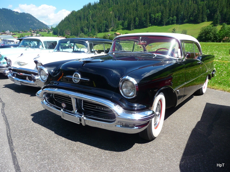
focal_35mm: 30
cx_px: 115
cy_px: 86
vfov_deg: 46.8
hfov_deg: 60.0
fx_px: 199
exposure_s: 1/500
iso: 100
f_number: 3.4
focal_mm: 5
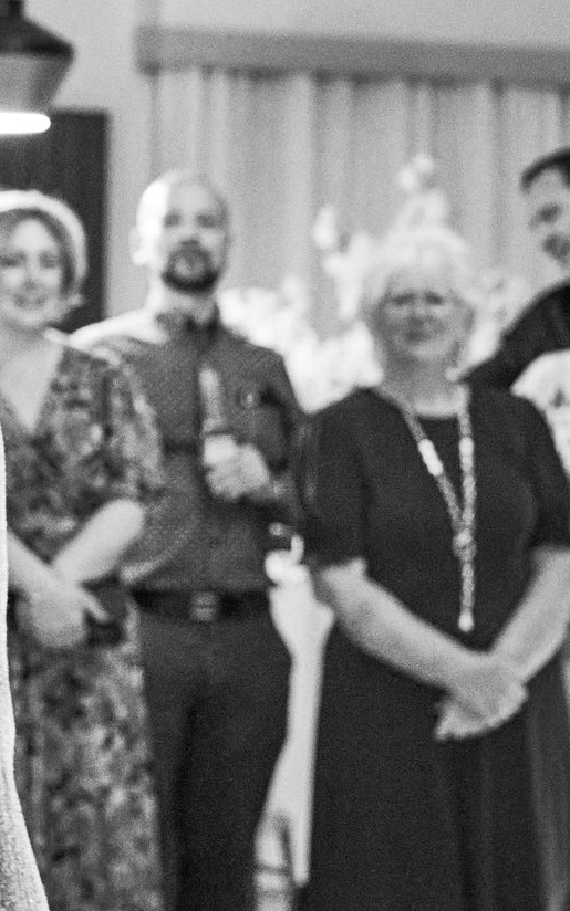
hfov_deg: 9.5
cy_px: 277
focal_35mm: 136
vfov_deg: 15.3
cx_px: -146
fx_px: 3380
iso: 8000
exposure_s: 1/160
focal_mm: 55
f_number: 3.5
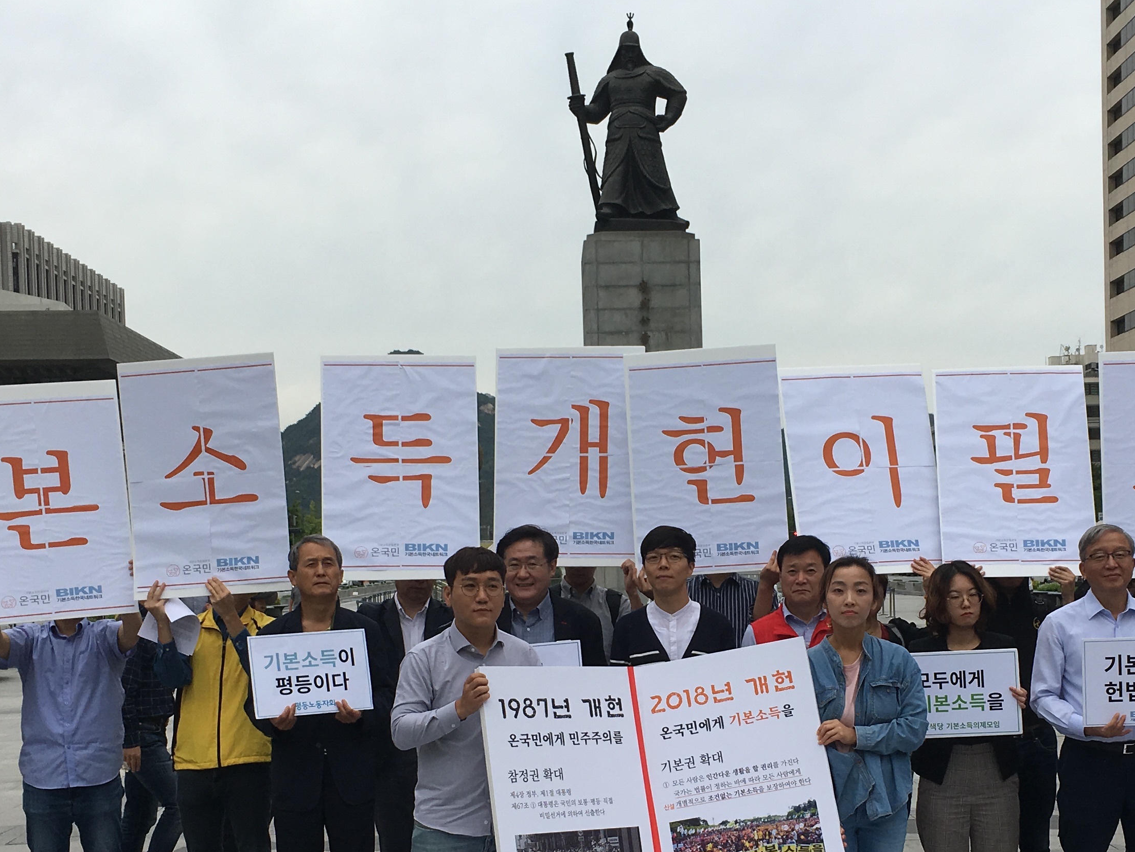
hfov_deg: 36.1
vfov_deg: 27.3
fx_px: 1738
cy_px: 602
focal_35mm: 53
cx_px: 673
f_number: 2.2
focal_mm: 4.15
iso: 25
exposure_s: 1/1261
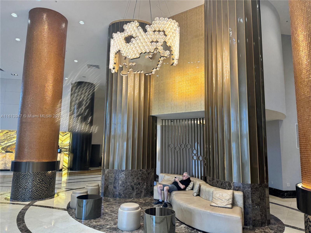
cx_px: 156
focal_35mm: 24
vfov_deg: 56.8
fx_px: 216
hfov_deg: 71.6
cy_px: 116
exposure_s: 1/120
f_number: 1.78
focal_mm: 6.86
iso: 160
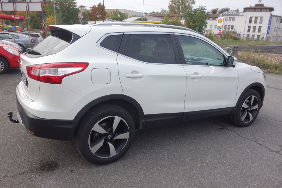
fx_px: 219
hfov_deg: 65.5
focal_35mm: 28
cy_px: 94
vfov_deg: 46.4
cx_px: 141
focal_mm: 10.4
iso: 125
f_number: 5.6
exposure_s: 1/160
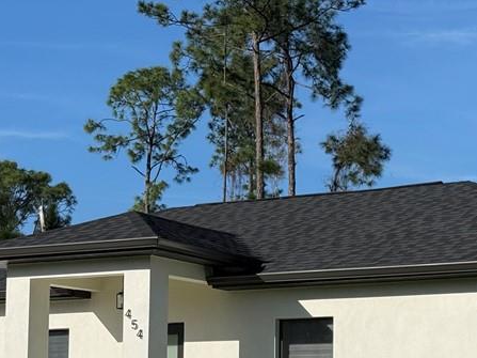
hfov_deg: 17.8
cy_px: 290
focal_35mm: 110
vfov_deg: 13.4
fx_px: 1515
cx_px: 322
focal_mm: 6.76
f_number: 1.78
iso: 80
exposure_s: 1/11364
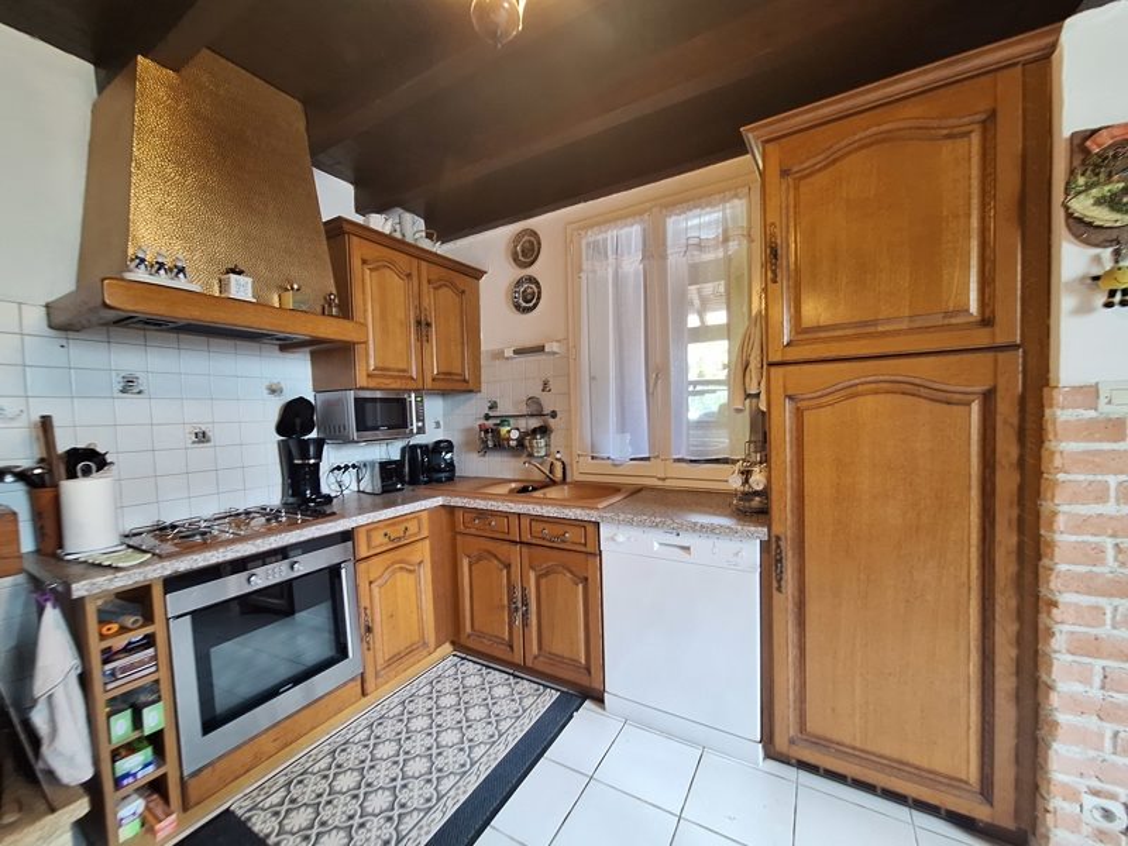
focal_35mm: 13
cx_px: 564
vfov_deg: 89.9
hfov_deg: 106.2
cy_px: 423
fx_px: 424
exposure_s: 1/33
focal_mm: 1.74
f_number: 2.2
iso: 160
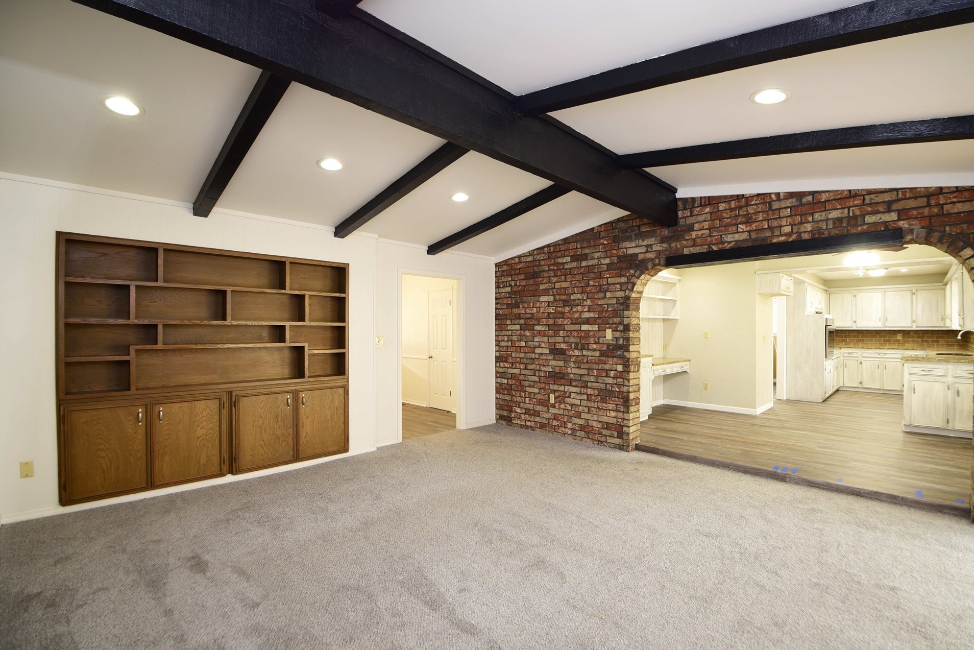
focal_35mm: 16
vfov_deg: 73.8
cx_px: 517
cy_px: 336
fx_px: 433
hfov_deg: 96.6
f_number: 8
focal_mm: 15
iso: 500
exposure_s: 1/6
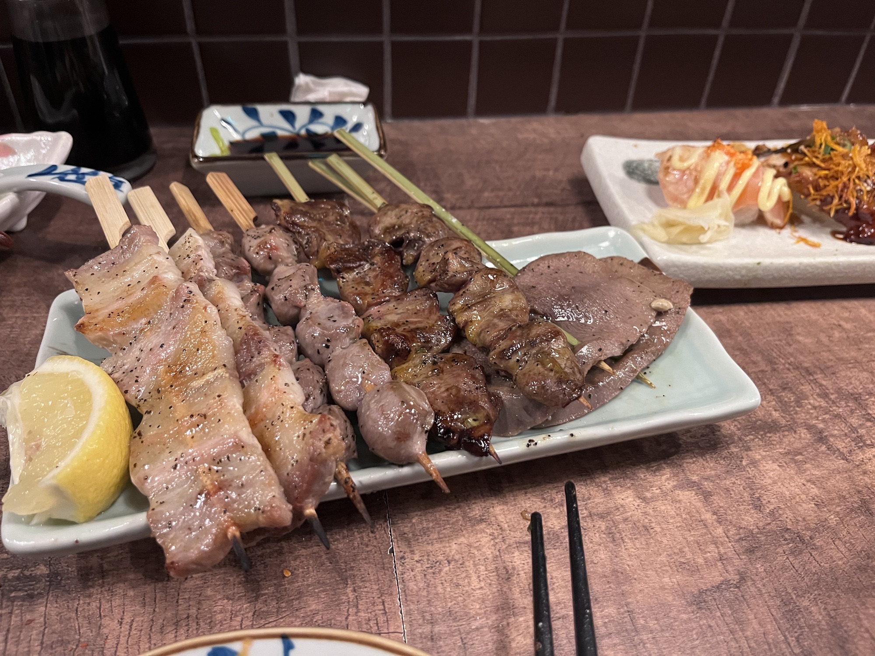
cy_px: 328
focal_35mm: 26
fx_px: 657
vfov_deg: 53.1
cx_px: 438
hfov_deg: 67.3
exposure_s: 1/33
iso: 400
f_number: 1.6
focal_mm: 5.1
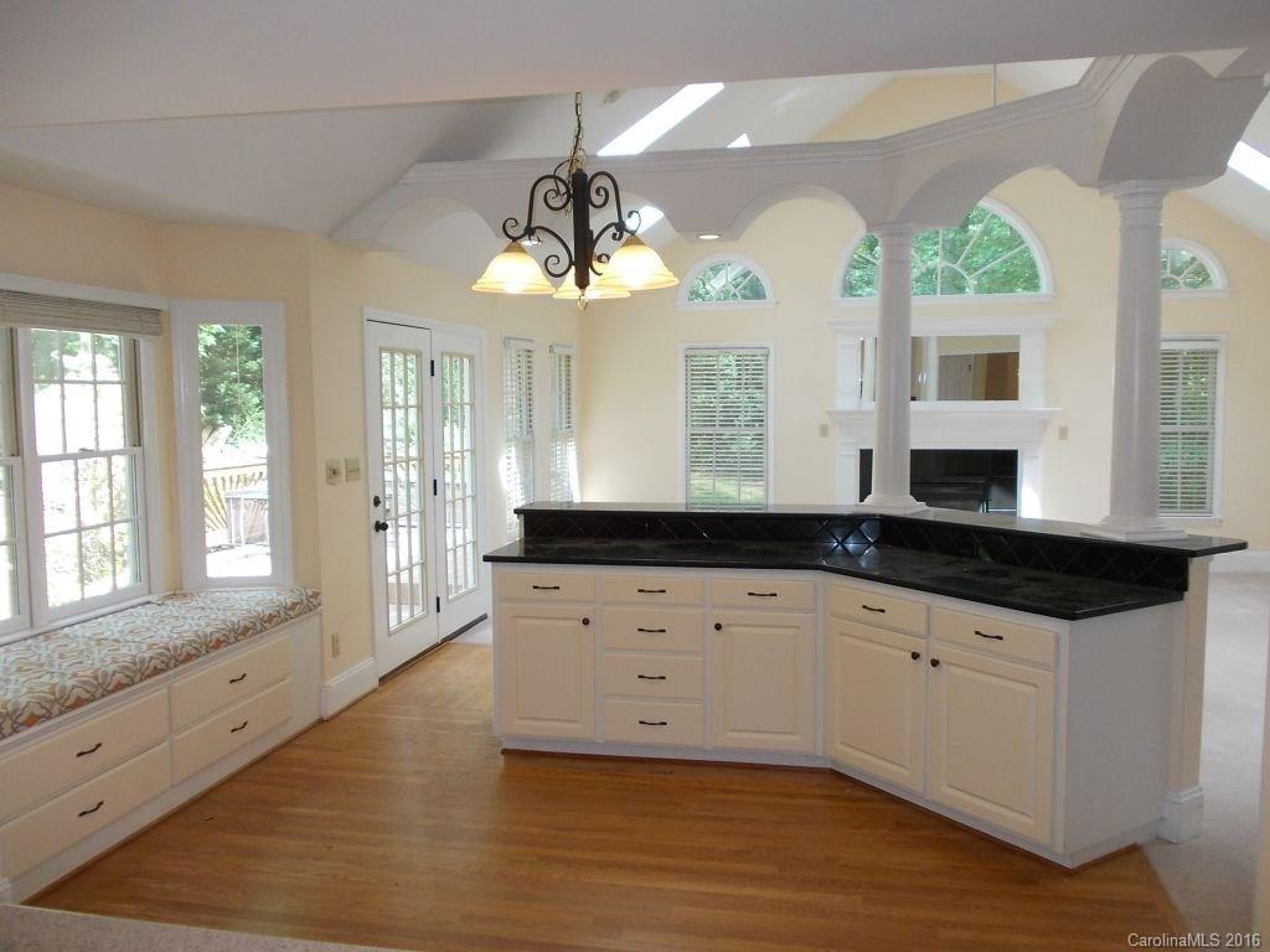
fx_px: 1027
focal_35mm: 28
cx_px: 635
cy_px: 476
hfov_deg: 63.4
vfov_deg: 49.7
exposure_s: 1/40
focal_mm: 4
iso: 80
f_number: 2.7
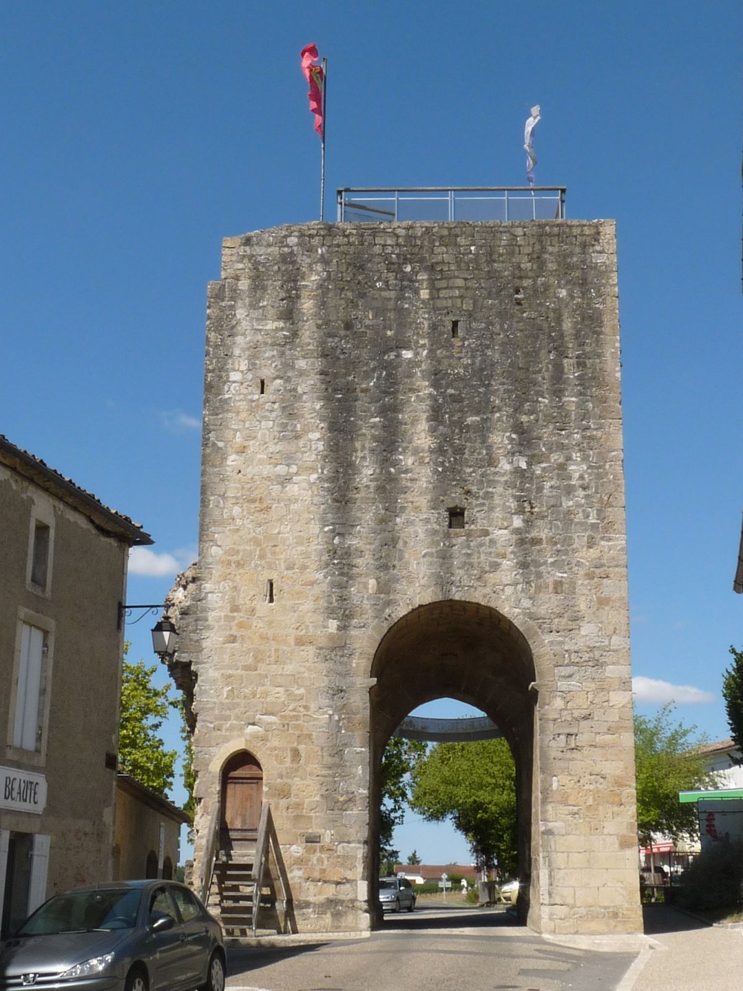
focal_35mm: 52
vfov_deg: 36.8
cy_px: 496
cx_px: 372
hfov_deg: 28.0
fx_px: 1488
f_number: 6.3
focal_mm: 5.4
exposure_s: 1/400
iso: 100
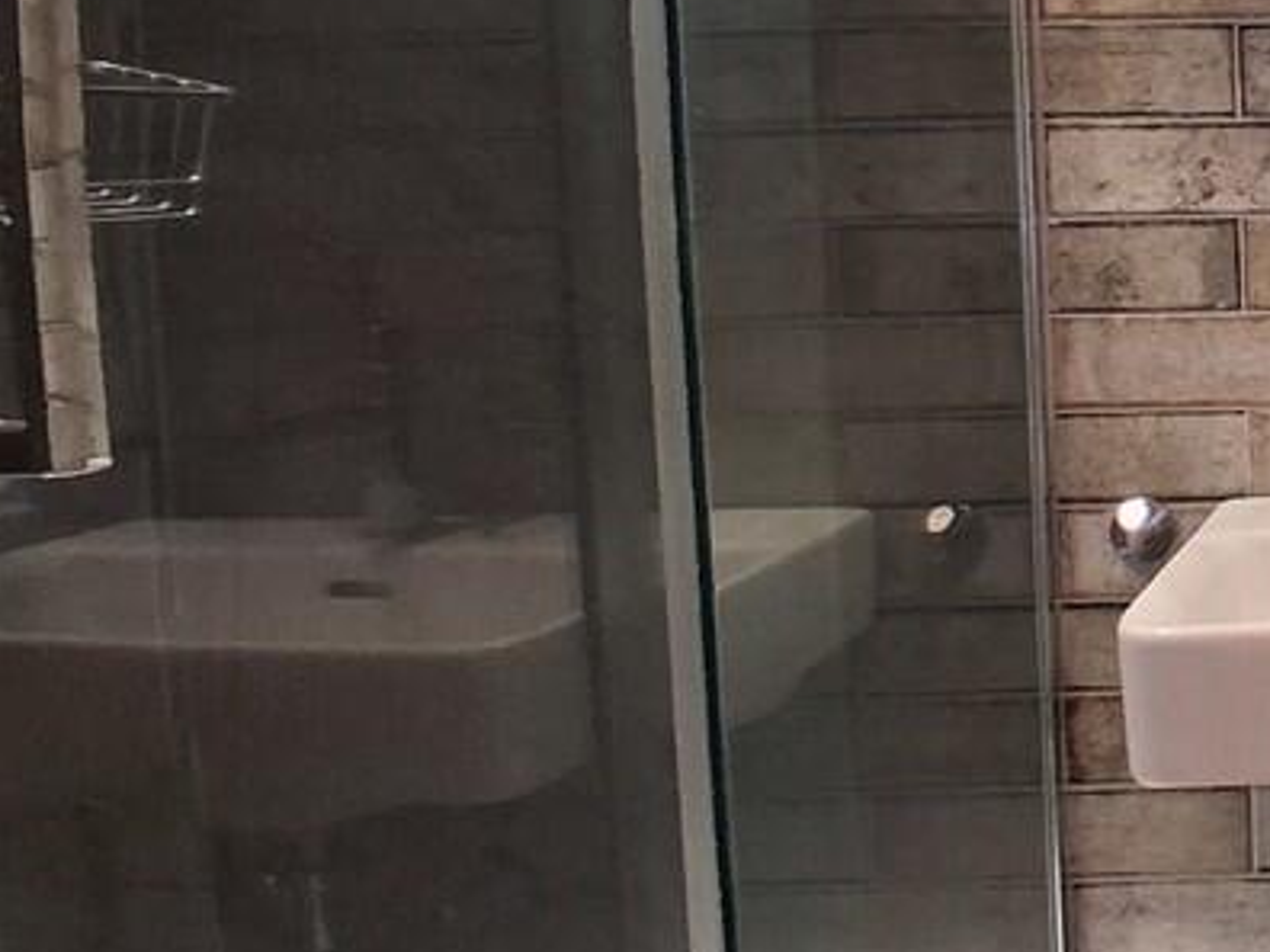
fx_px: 1614
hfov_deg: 33.0
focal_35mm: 44
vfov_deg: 32.6
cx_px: 1613
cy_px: 308
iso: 160
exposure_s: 1/50
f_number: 2.2
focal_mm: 1.4
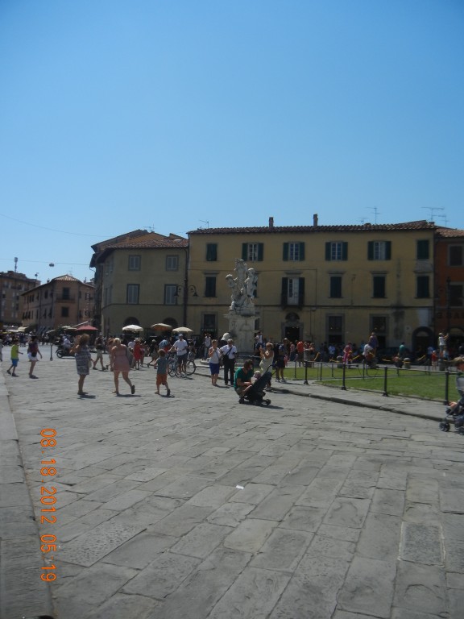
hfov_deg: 46.8
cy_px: 310
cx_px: 232
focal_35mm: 30
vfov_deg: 60.0
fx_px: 536
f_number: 7
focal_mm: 5.4
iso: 160
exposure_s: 1/723
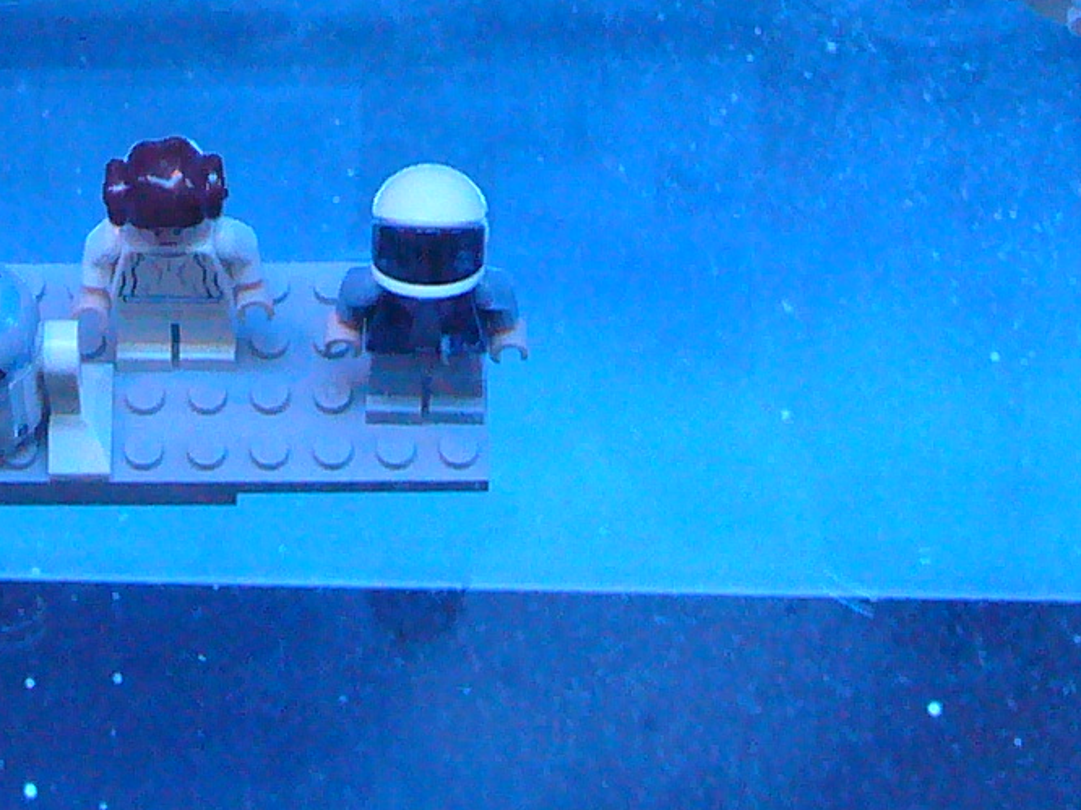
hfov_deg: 13.3
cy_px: -563
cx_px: 318
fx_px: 4620
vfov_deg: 9.6
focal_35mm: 148
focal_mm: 5.8
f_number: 2.8
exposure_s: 1/25
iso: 200
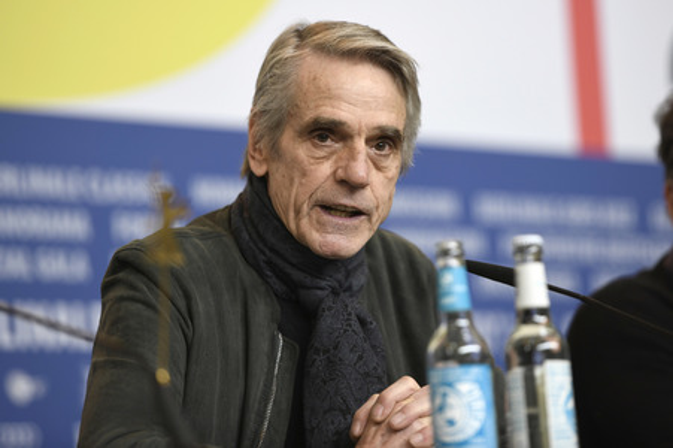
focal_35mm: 180
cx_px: 336
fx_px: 3362
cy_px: 224
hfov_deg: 11.4
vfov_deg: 7.6
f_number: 3.2
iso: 800
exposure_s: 1/320
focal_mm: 180
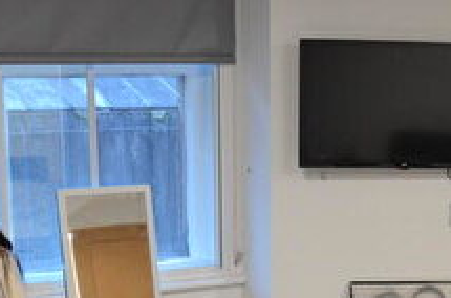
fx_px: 1099
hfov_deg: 22.6
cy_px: 417
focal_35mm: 88
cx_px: 401
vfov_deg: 14.6
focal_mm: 18
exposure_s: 1/60
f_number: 4
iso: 720
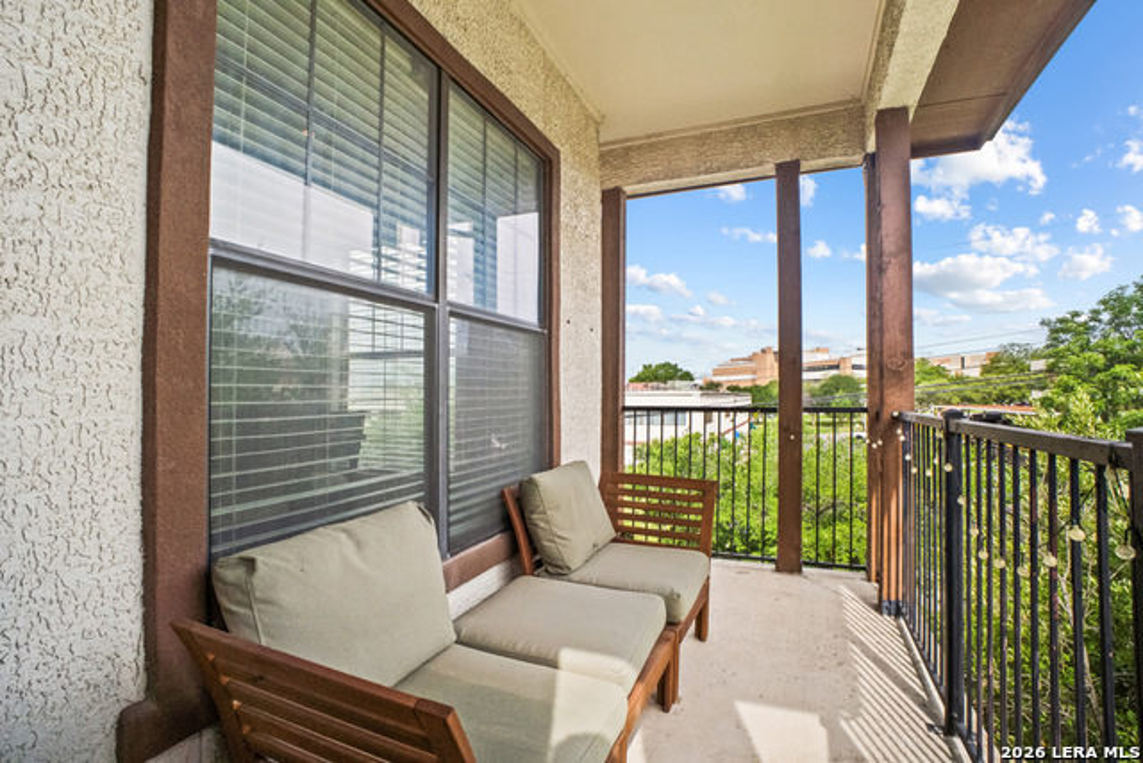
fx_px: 524
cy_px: 382
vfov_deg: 72.1
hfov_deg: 95.0
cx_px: 572
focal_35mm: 16
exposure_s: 1/1000
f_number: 8
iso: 800
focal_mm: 11
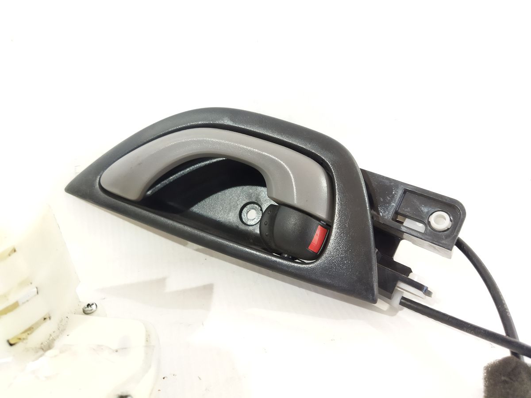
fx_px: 414
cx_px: 266
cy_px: 199
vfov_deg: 51.4
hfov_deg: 65.3
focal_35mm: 27
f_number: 1.79
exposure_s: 1/50
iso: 434
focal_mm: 4.71
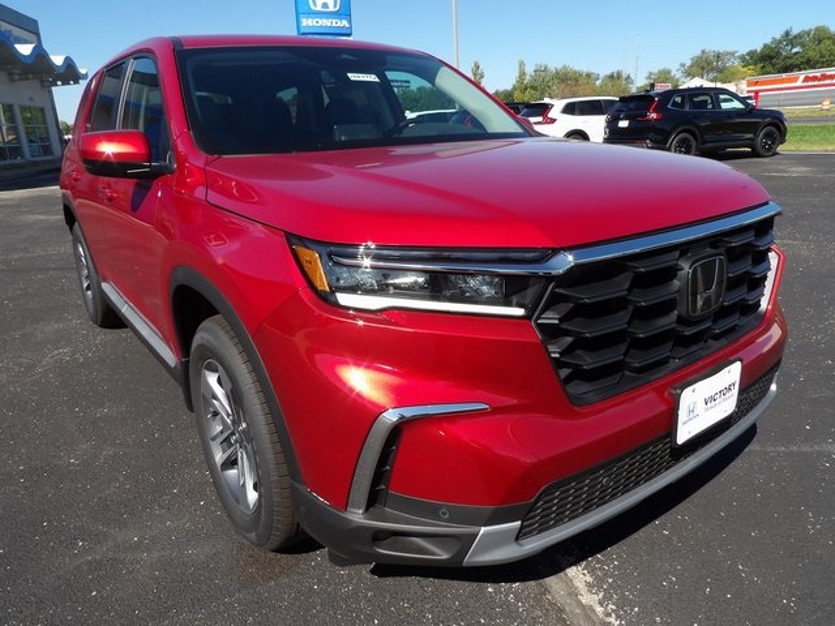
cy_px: 313
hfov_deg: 71.6
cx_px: 418
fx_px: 579
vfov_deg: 56.8
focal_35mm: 24
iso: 100
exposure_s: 1/281
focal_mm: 4.3
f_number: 5.6
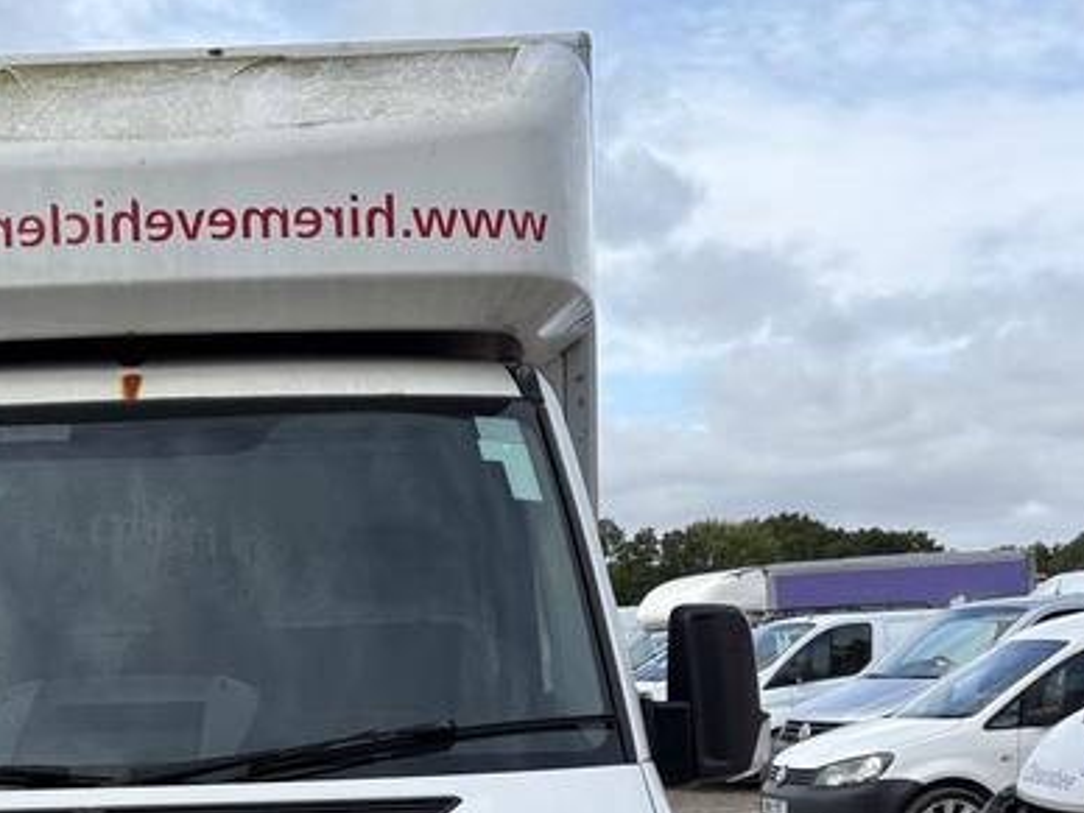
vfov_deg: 23.1
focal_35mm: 60
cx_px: 279
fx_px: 1879
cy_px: 880
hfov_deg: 31.6
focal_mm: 5.96
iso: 50
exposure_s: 1/2639
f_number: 1.6
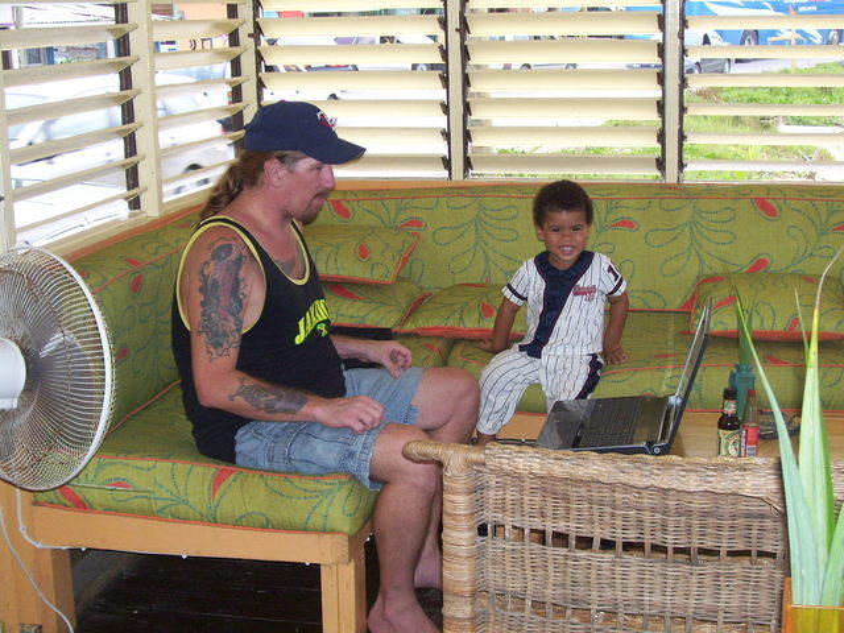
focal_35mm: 56
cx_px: 422
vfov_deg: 26.1
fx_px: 1365
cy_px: 316
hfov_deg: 34.3
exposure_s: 1/60
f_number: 3.4
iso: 200
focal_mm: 9.4
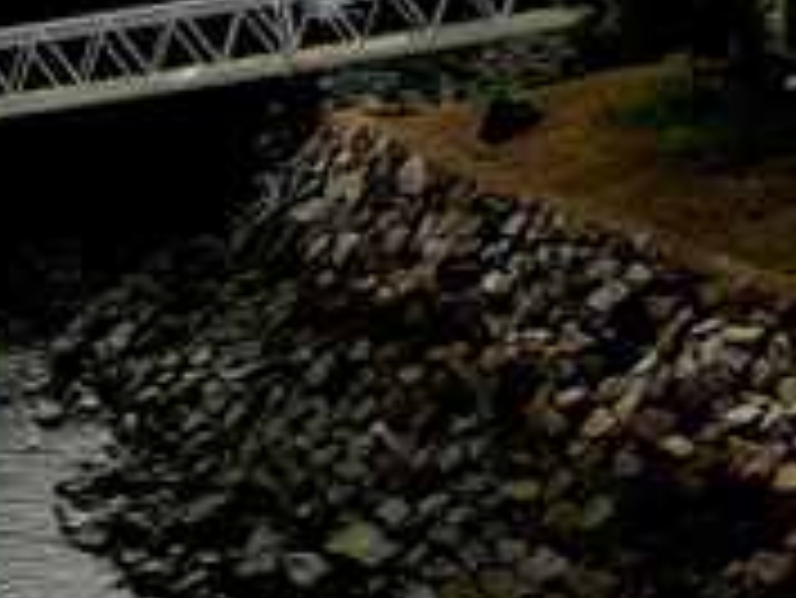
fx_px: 2991
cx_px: 9
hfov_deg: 14.9
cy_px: -310
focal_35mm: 130
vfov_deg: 11.0
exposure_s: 1/710
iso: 50
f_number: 3.7
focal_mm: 6
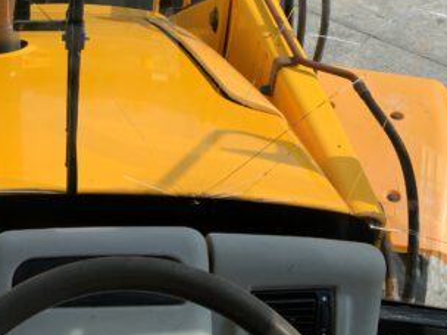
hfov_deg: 31.0
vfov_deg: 23.5
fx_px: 788
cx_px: 100
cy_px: 50
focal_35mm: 61
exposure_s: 1/1451
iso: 16
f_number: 1.8
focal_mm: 3
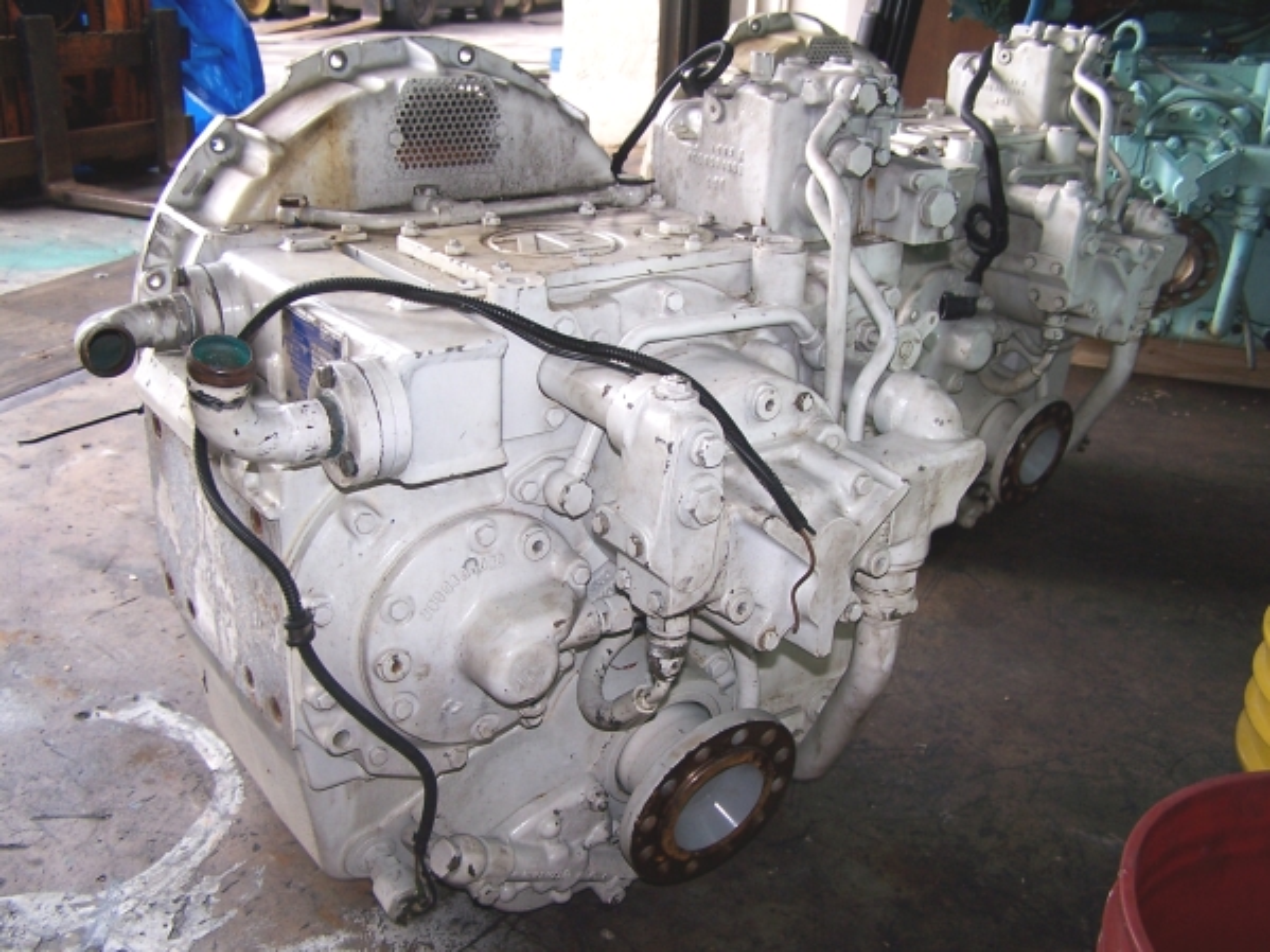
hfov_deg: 49.0
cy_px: 476
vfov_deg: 37.7
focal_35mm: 38
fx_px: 1394
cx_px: 635
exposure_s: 1/60
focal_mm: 6.3
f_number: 2.8
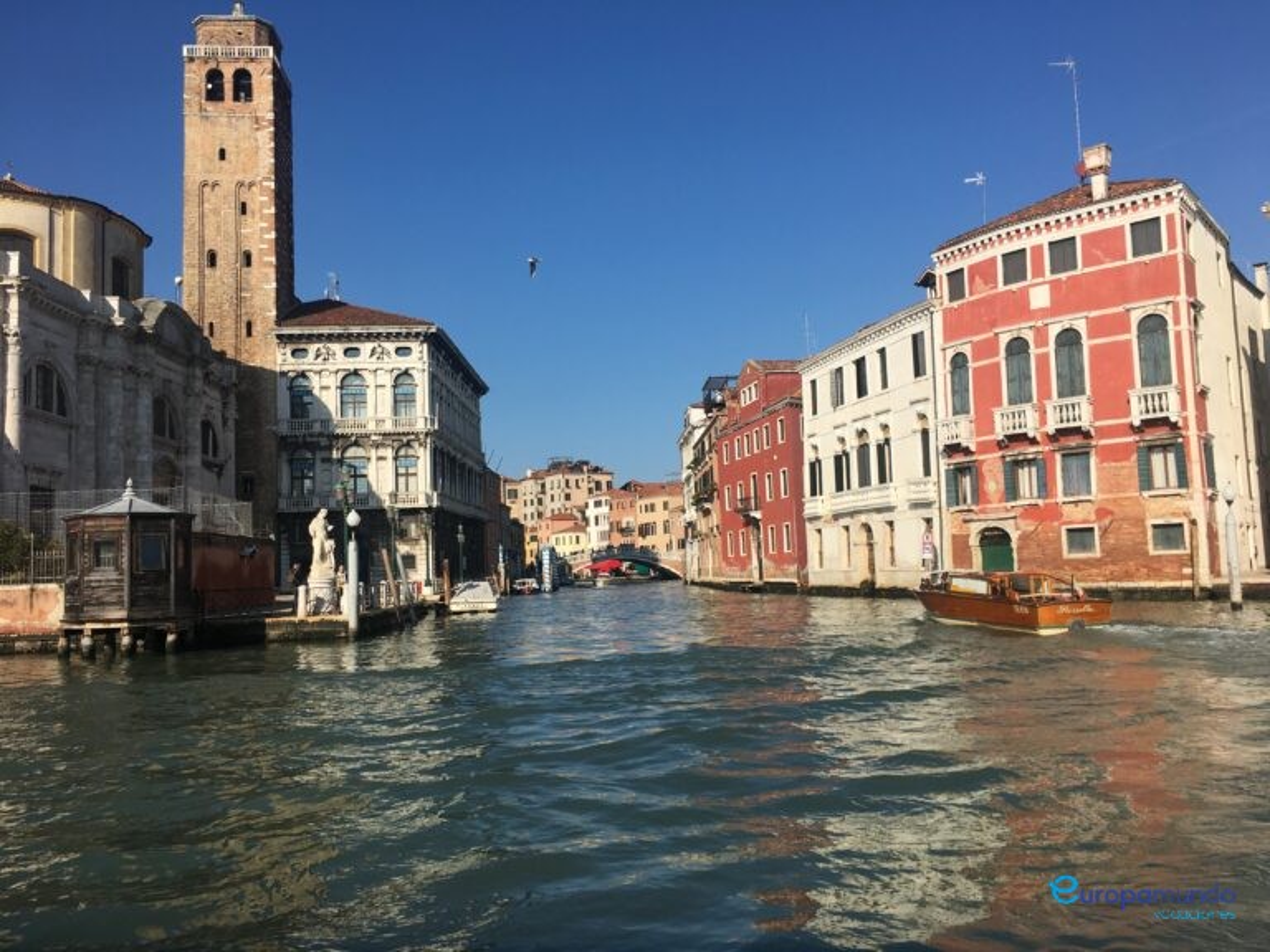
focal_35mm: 29
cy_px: 476
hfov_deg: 61.7
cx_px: 635
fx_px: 1064
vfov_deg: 48.2
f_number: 2.2
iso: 25
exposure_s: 1/2404
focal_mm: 4.15
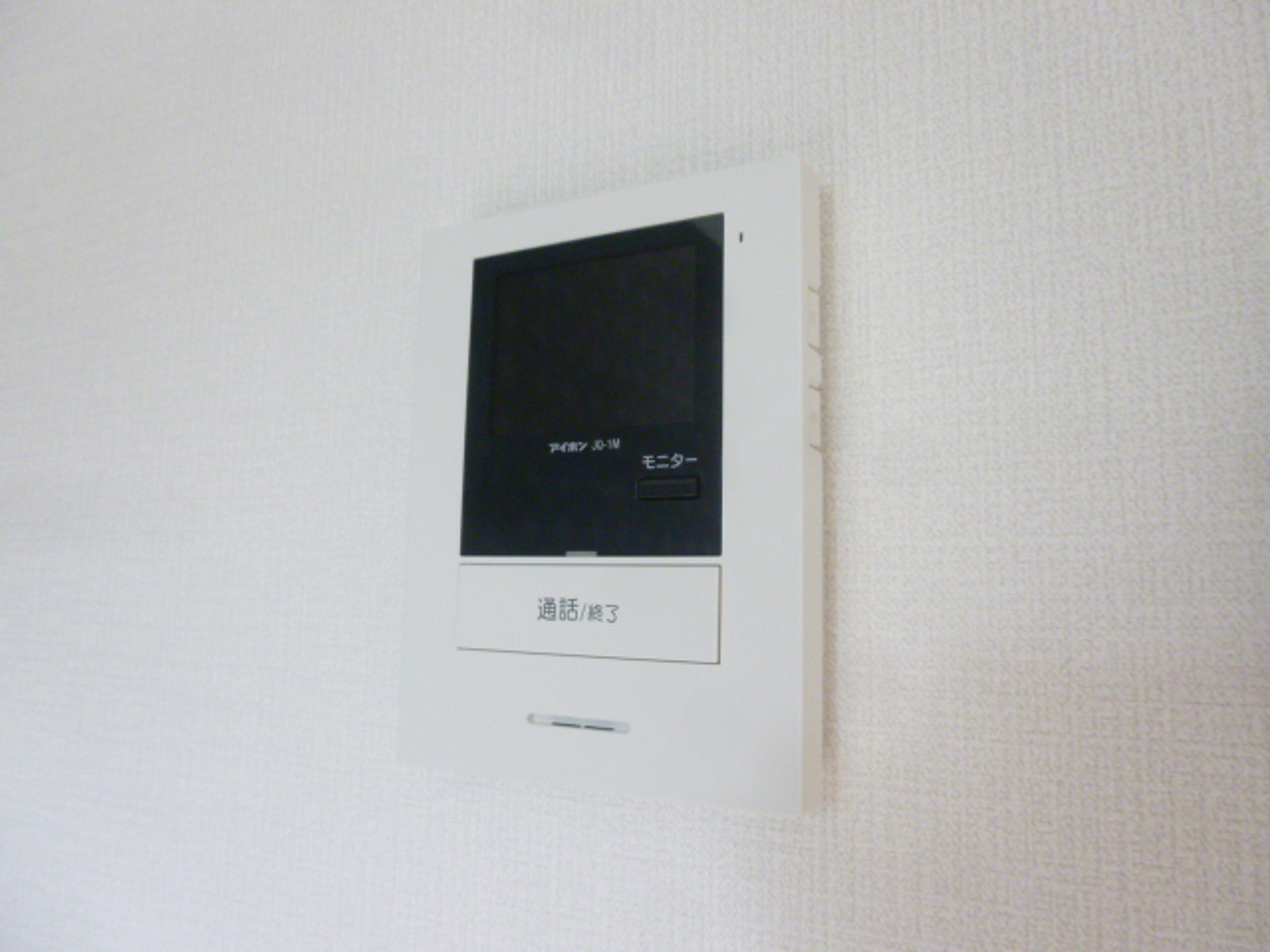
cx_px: 635
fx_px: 917
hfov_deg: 69.4
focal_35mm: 25
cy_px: 476
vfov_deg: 54.9
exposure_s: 1/25
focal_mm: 4.5
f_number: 3.1
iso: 400
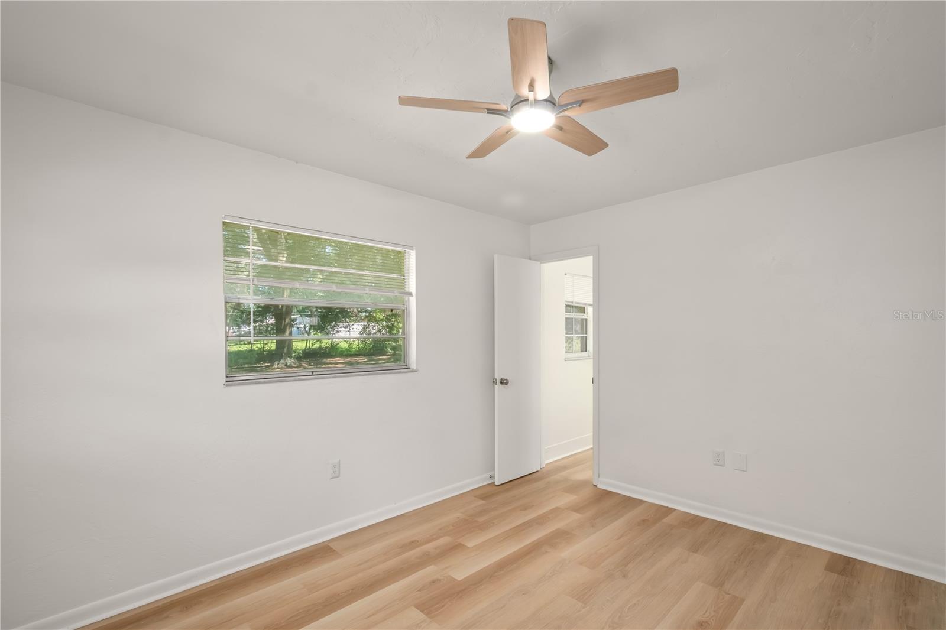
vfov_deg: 77.3
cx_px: 473
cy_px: 315
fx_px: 394
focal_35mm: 15
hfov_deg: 100.4
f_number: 9
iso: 250
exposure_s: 1/8
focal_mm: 10
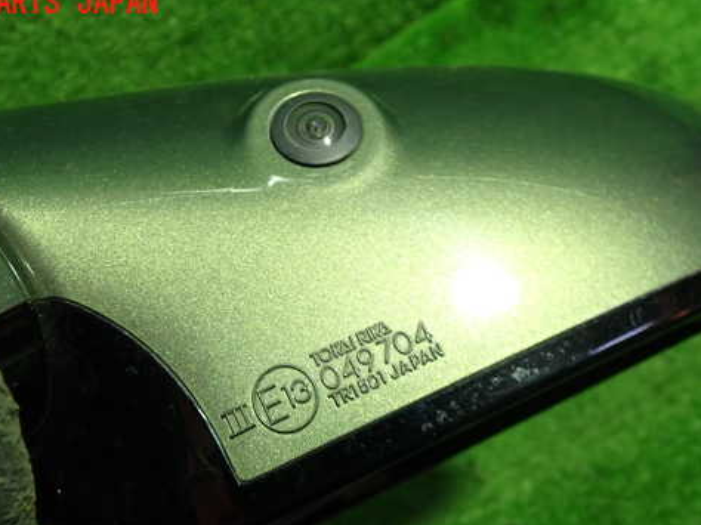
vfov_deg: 37.5
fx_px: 769
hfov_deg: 49.0
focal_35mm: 38
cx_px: 333
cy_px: 318
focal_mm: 5.4
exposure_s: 1/30
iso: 200
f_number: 2.3
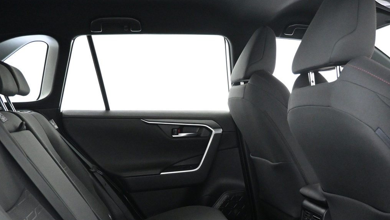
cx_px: 237
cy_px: 187
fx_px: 414
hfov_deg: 50.1
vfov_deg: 28.8
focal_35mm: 40
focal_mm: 16
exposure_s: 1/40
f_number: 3.5
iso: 4000
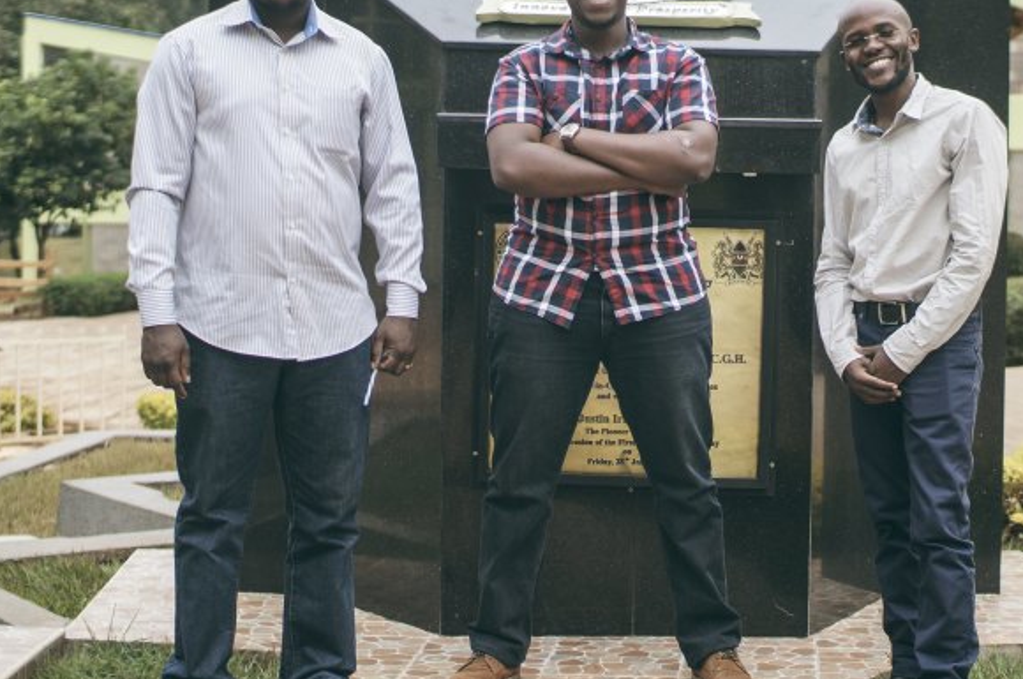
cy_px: 257
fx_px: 1873
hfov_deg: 30.4
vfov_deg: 20.5
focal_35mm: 66
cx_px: 654
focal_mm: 30
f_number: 1.4
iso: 100
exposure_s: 1/4000
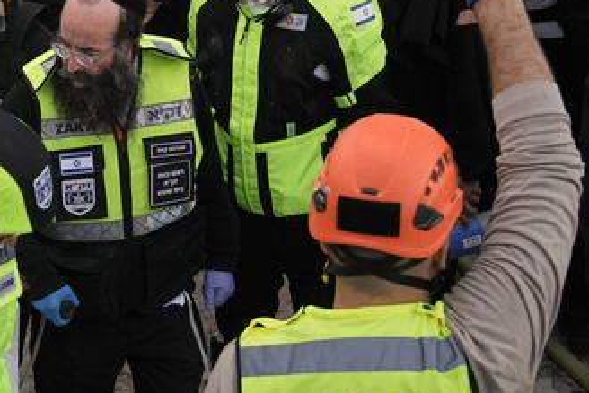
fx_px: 1735
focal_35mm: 106
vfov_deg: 12.8
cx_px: -88
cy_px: 55
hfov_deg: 18.4
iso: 500
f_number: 4
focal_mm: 34
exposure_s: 1/2500
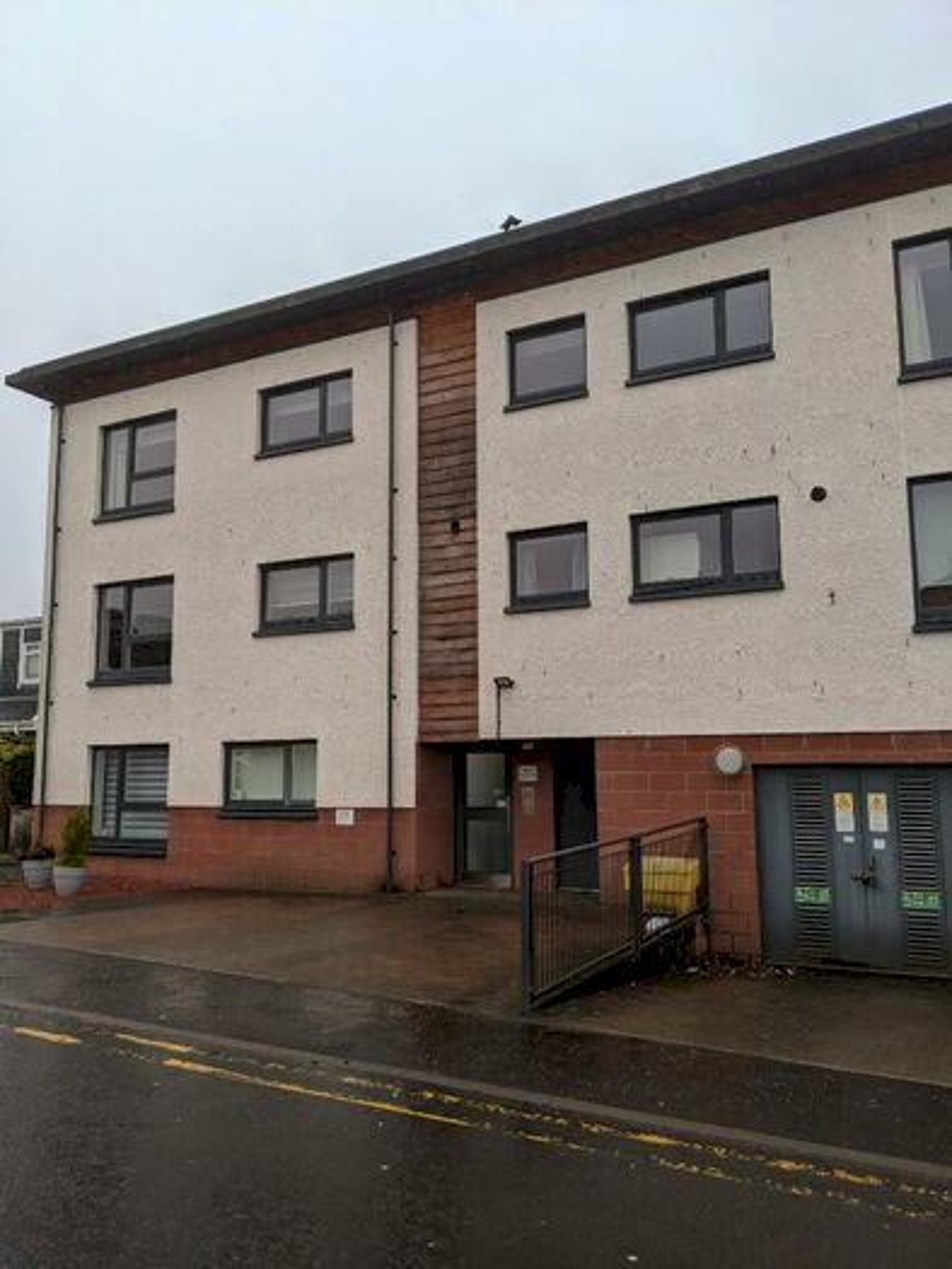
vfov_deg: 65.3
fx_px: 990
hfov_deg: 51.4
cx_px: 476
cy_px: 634
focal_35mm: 27
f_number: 1.8
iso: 60
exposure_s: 1/469
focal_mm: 4.44
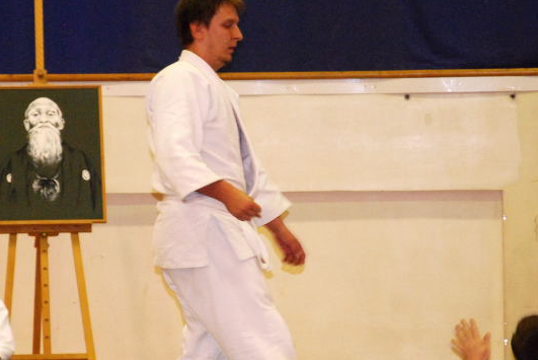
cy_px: 206
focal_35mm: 304
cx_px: 190
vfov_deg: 4.5
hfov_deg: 6.8
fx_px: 4546
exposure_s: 1/60
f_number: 5.6
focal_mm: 105
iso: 1400
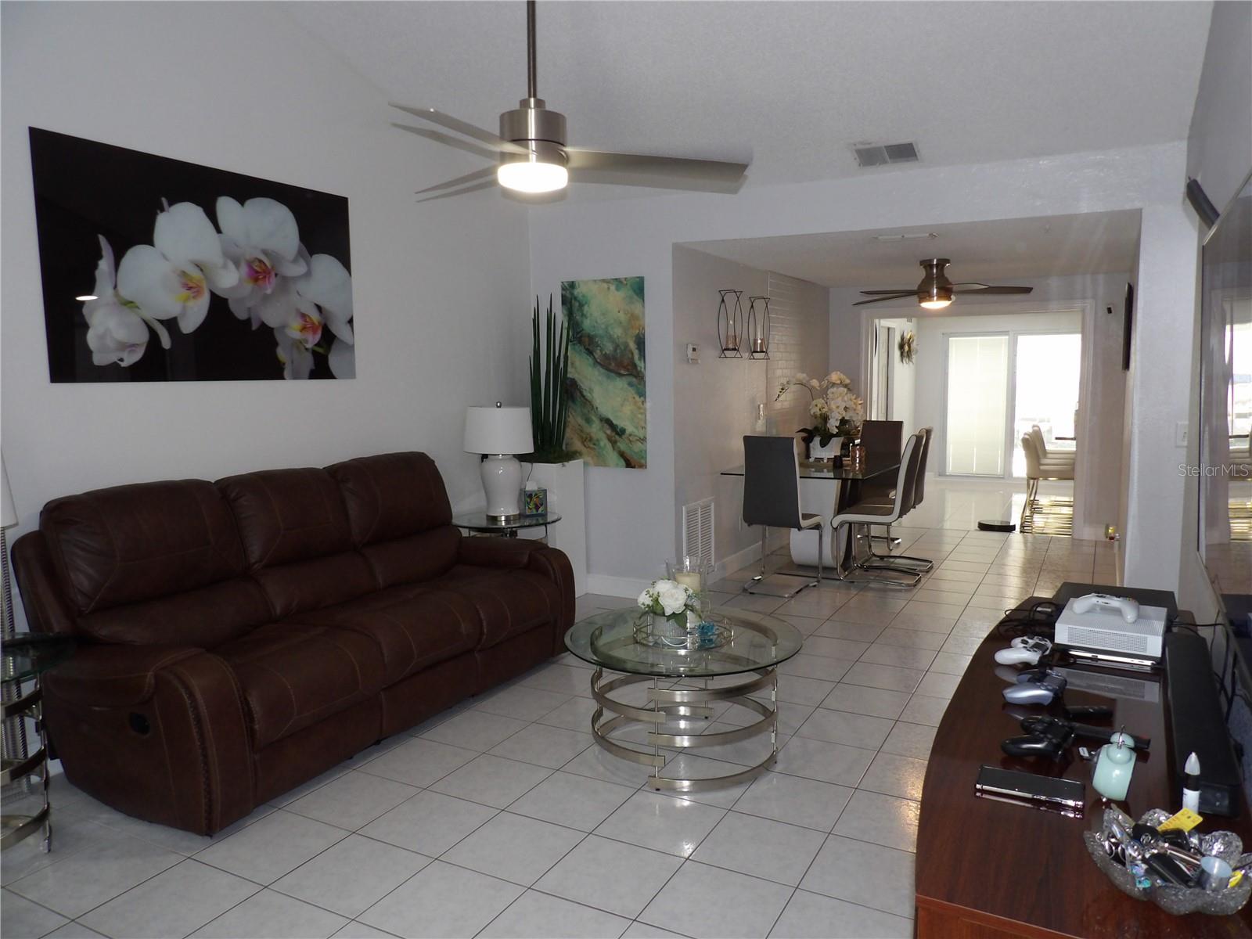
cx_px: 626
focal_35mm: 24
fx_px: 868
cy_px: 470
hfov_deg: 71.6
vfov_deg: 56.8
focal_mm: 4.3
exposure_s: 1/33
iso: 200
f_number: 3.2
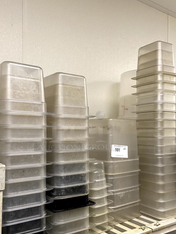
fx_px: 237
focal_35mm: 35
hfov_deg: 40.6
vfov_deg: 52.5
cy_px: 131
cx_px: 78
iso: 160
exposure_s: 1/60
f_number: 1.8
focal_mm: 4.25
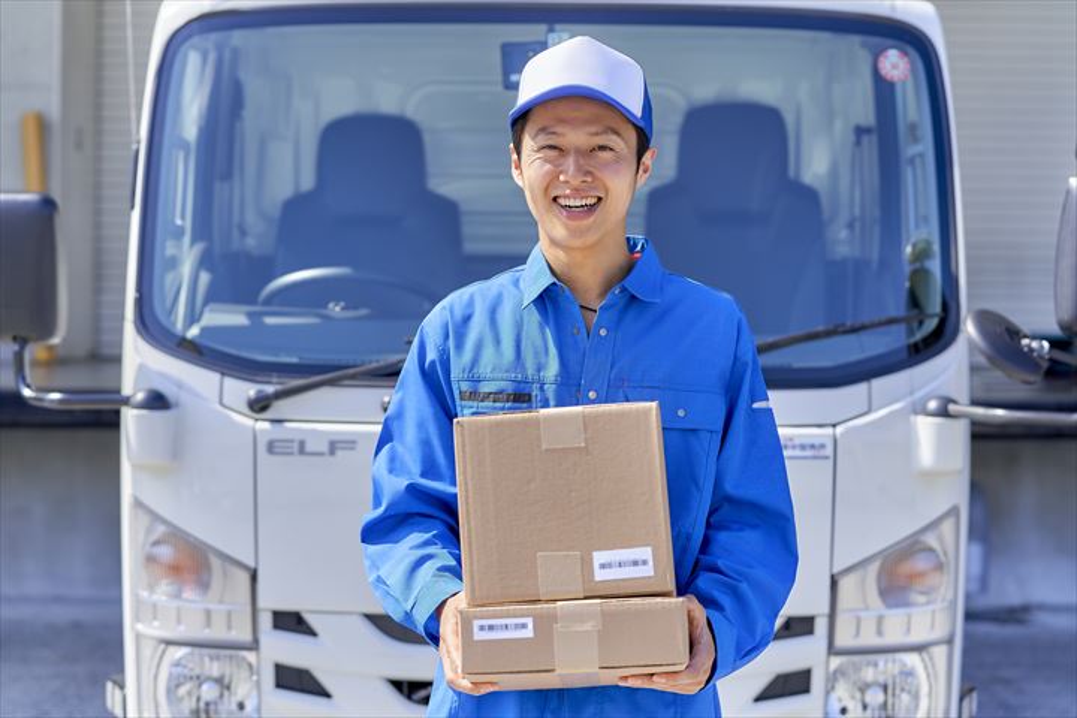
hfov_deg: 23.9
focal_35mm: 85
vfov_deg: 16.1
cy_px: 359
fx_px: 2543
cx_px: 538
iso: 200
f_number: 4.5
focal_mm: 85
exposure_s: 1/1000
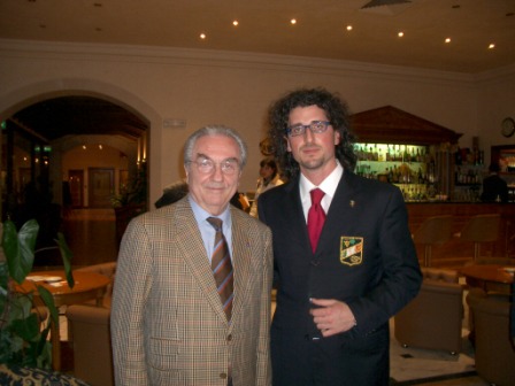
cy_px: 193
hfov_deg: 52.6
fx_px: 521
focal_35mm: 35
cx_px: 258
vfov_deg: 40.7
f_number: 2.6
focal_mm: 5.8
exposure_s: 1/40
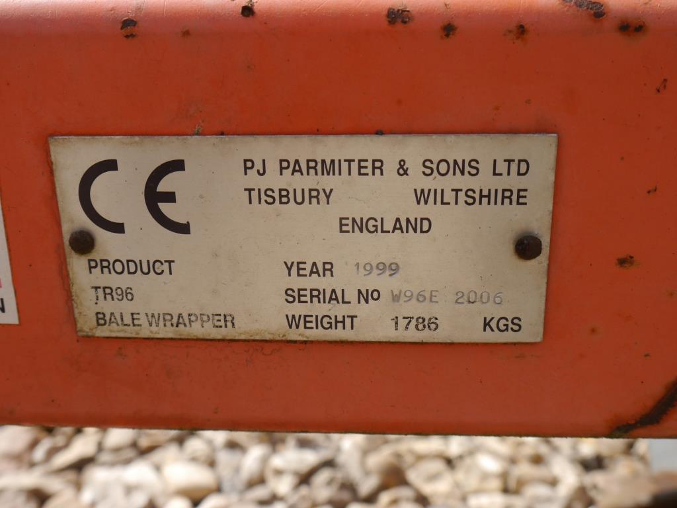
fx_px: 939
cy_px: 254
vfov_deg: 30.3
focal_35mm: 48
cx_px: 338
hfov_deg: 39.7
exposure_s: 1/250
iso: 160
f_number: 7.1
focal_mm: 24
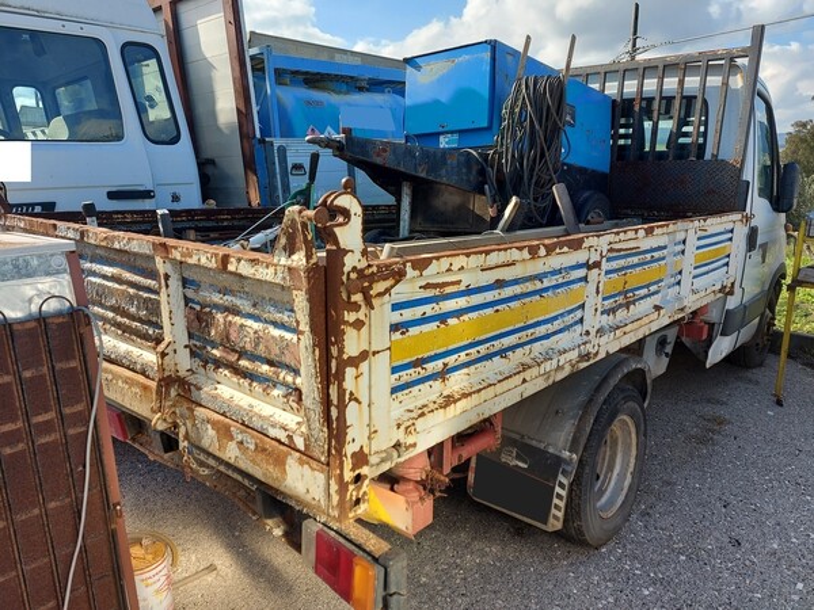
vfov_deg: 56.8
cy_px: 305
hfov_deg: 71.6
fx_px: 564
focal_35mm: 24
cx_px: 407
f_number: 1.8
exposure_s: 1/631
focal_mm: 5.23
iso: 32
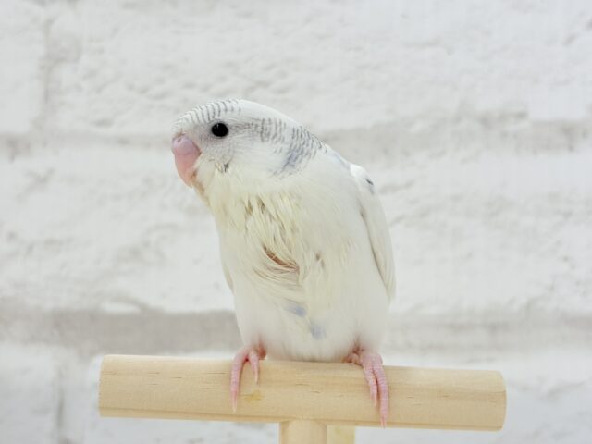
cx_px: 296
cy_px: 222
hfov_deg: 36.8
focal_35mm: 52
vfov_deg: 28.0
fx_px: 889
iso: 32
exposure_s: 1/50
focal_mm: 5.96
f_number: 1.6
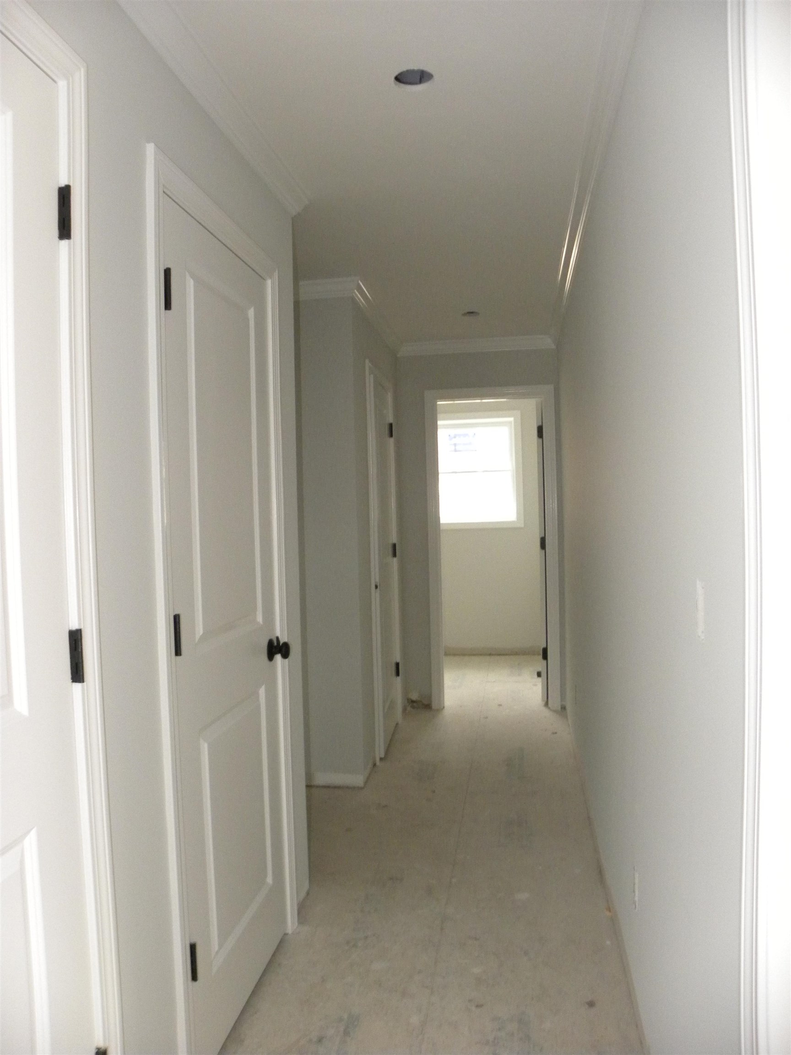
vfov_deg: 67.3
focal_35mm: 26
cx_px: 396
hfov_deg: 53.1
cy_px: 528
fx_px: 792
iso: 400
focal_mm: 4.6
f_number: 2.8
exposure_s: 1/30
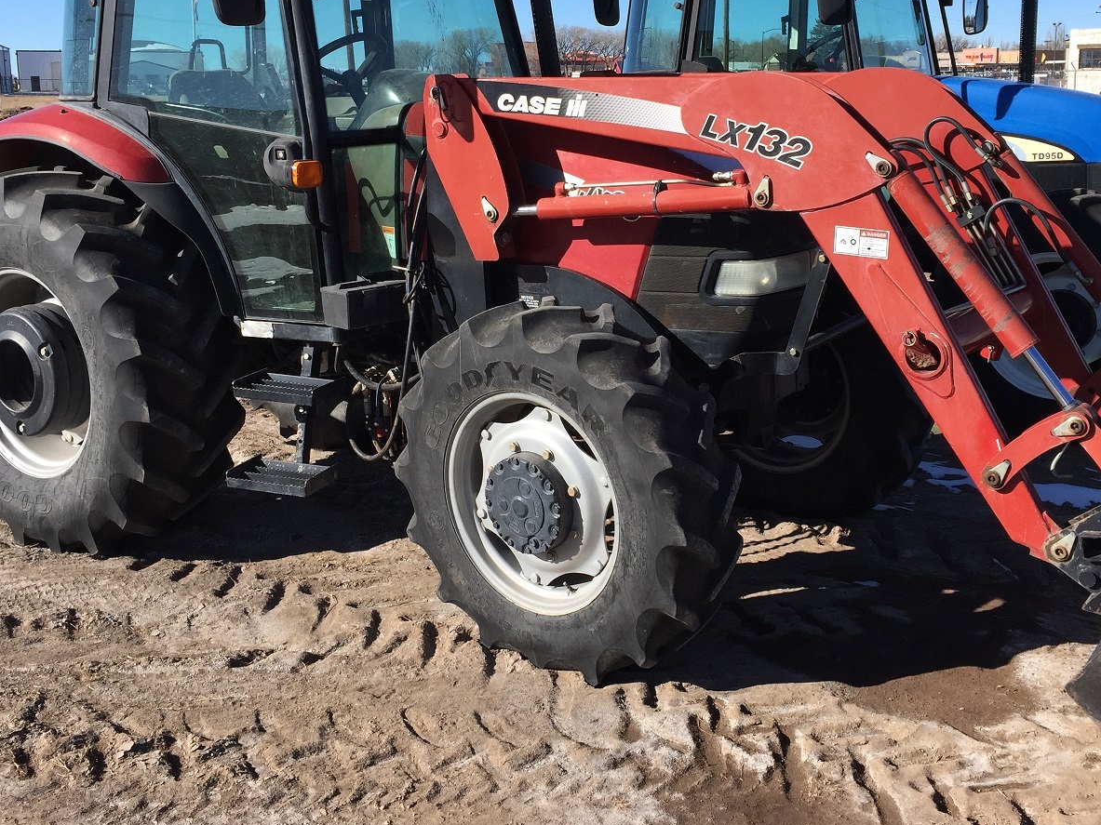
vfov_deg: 35.7
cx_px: 580
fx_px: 1272
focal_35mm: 40
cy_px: 305
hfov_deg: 46.8
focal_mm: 4.15
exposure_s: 1/1721
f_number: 2.2
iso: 32
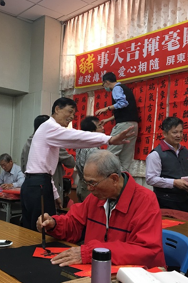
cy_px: 142
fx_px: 321
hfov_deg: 32.5
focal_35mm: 41
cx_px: 72
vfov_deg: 47.4
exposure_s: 1/30
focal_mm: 4.15
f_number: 2.2
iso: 80
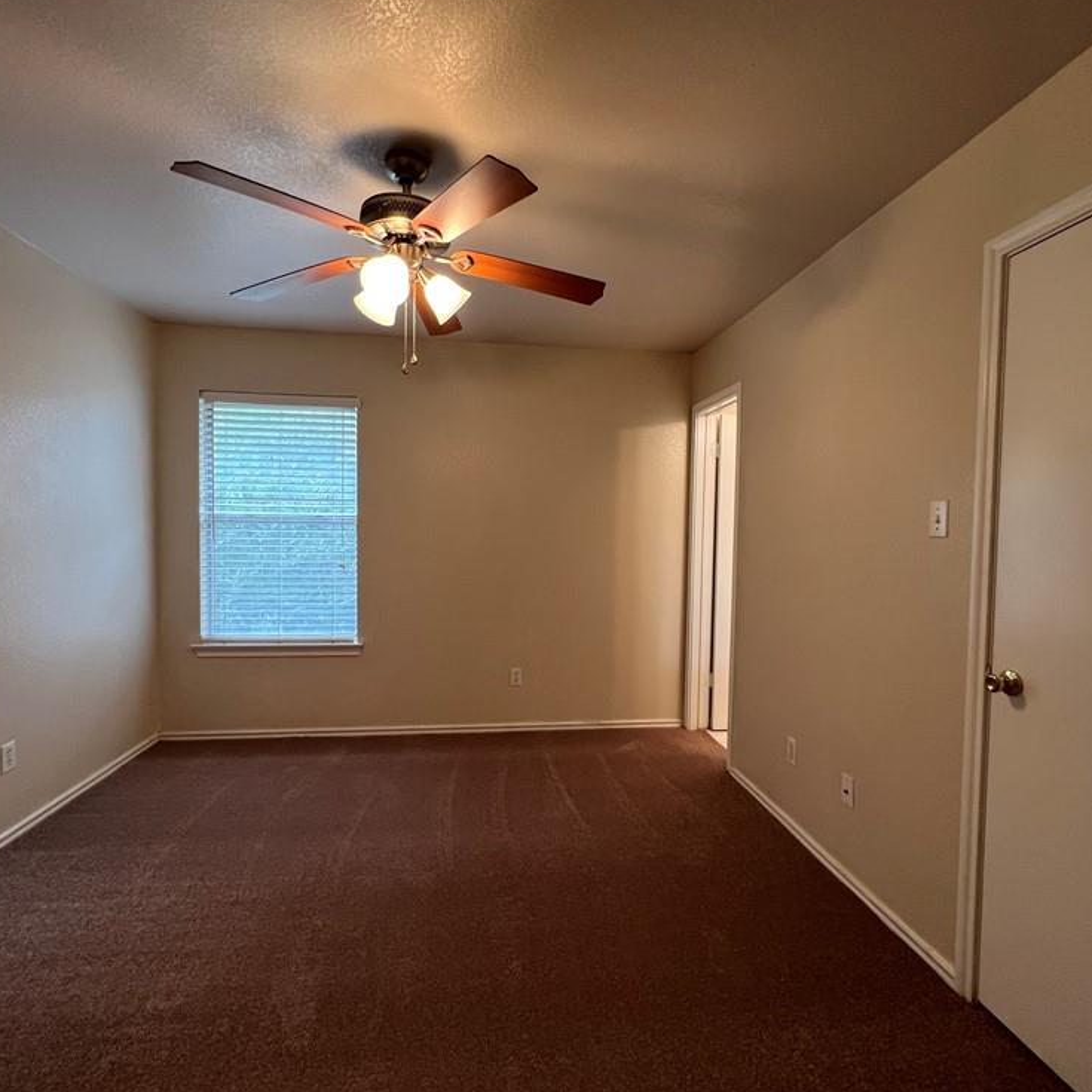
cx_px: 556
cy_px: 551
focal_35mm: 16
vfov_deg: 87.4
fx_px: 571
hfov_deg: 87.4
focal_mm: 1.57
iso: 160
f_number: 1.8
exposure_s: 1/60
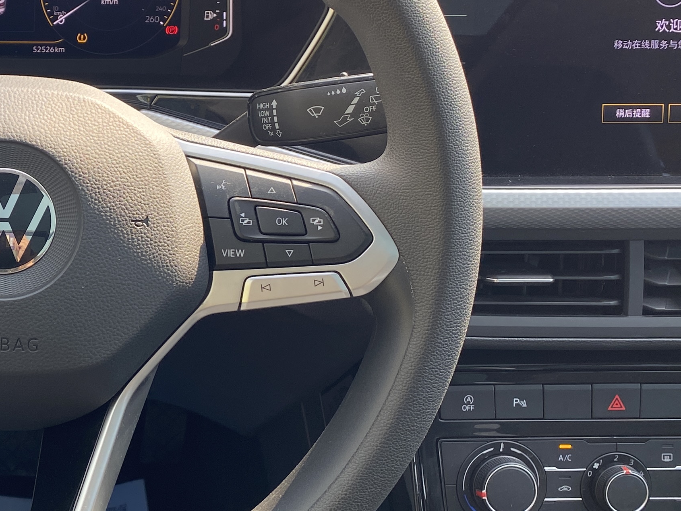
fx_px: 1220
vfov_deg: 23.6
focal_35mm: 62
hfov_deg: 28.9
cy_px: 203
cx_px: -23
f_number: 1.8
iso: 32
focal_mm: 4.25
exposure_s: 1/128
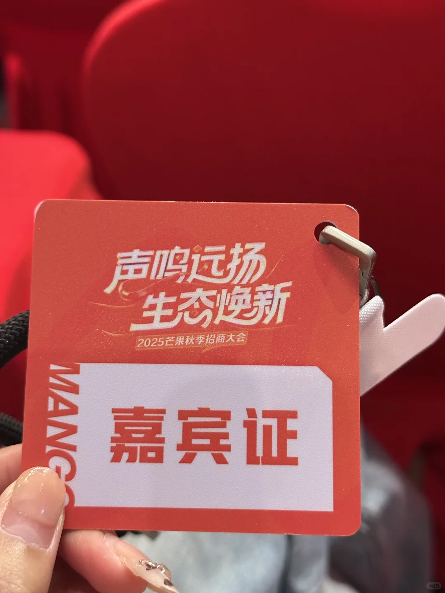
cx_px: 222
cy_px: 296
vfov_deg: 39.7
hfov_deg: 30.3
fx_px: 823
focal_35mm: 48
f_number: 1.78
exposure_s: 1/30
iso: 640
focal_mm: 6.86
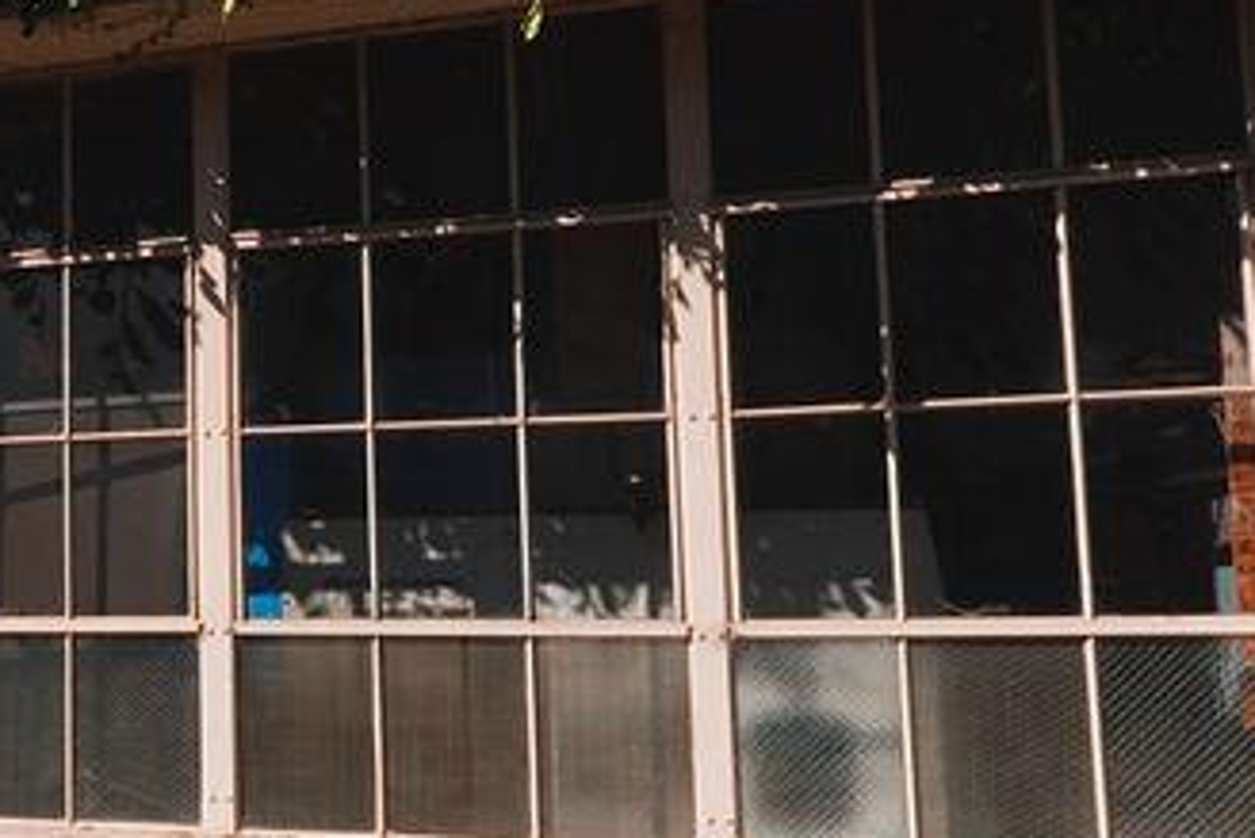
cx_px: -103
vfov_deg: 26.2
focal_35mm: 52
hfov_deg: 33.8
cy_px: 465
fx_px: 1798
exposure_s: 1/60
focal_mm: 11
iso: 100
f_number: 16
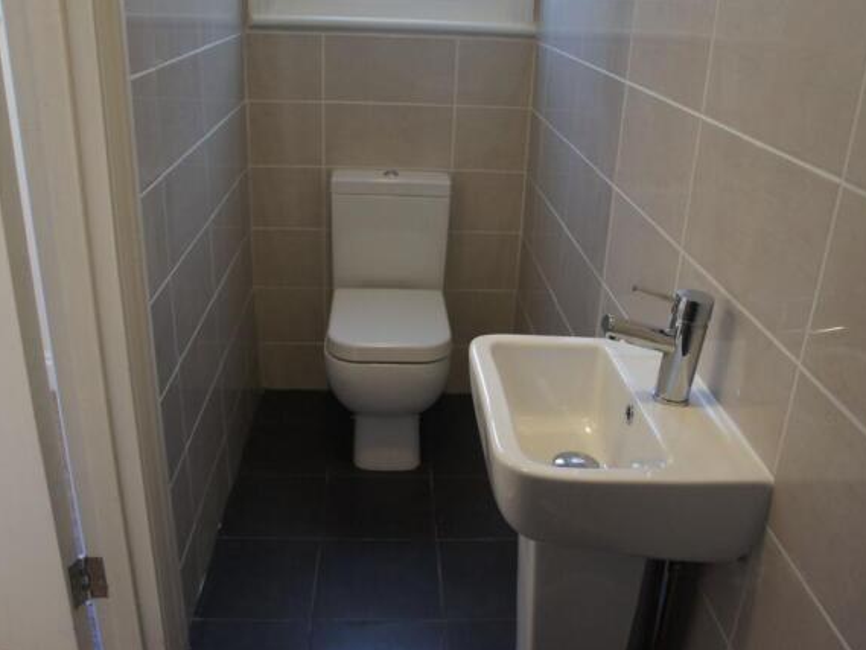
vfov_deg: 44.7
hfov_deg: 57.5
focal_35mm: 32
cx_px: 435
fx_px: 790
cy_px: 329
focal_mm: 19
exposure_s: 1/30
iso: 640
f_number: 4
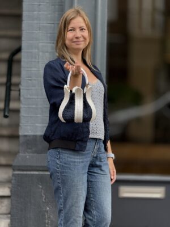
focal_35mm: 120
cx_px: 85
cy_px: 114
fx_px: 786
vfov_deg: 16.4
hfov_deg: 12.3
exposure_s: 1/141
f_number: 2.8
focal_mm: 15.66
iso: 50
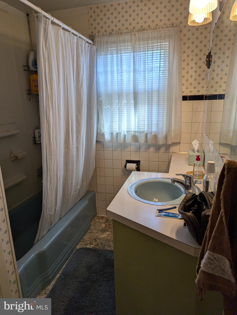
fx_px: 219
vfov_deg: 71.5
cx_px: 118
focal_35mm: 24
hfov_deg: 56.9
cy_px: 158
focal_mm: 6.81
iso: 49
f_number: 1.85
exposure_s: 1/60
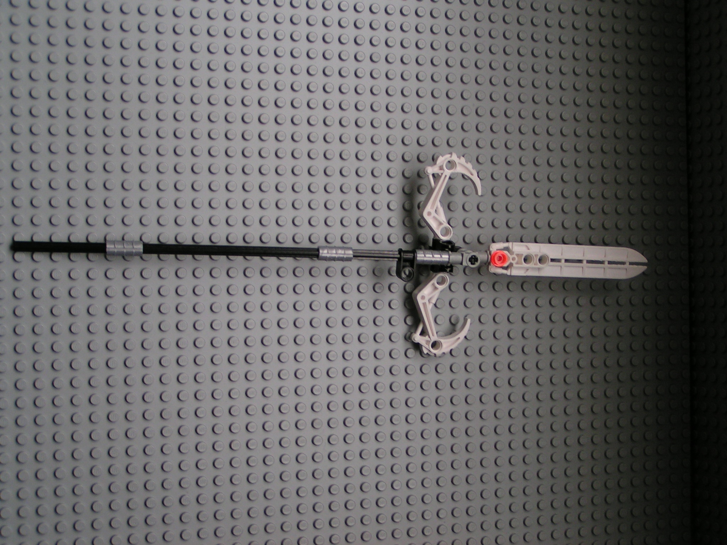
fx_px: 1134
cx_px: 364
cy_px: 272
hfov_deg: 35.5
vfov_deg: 27.0
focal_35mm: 54
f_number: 3.2
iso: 80
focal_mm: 8.3
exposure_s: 1/60
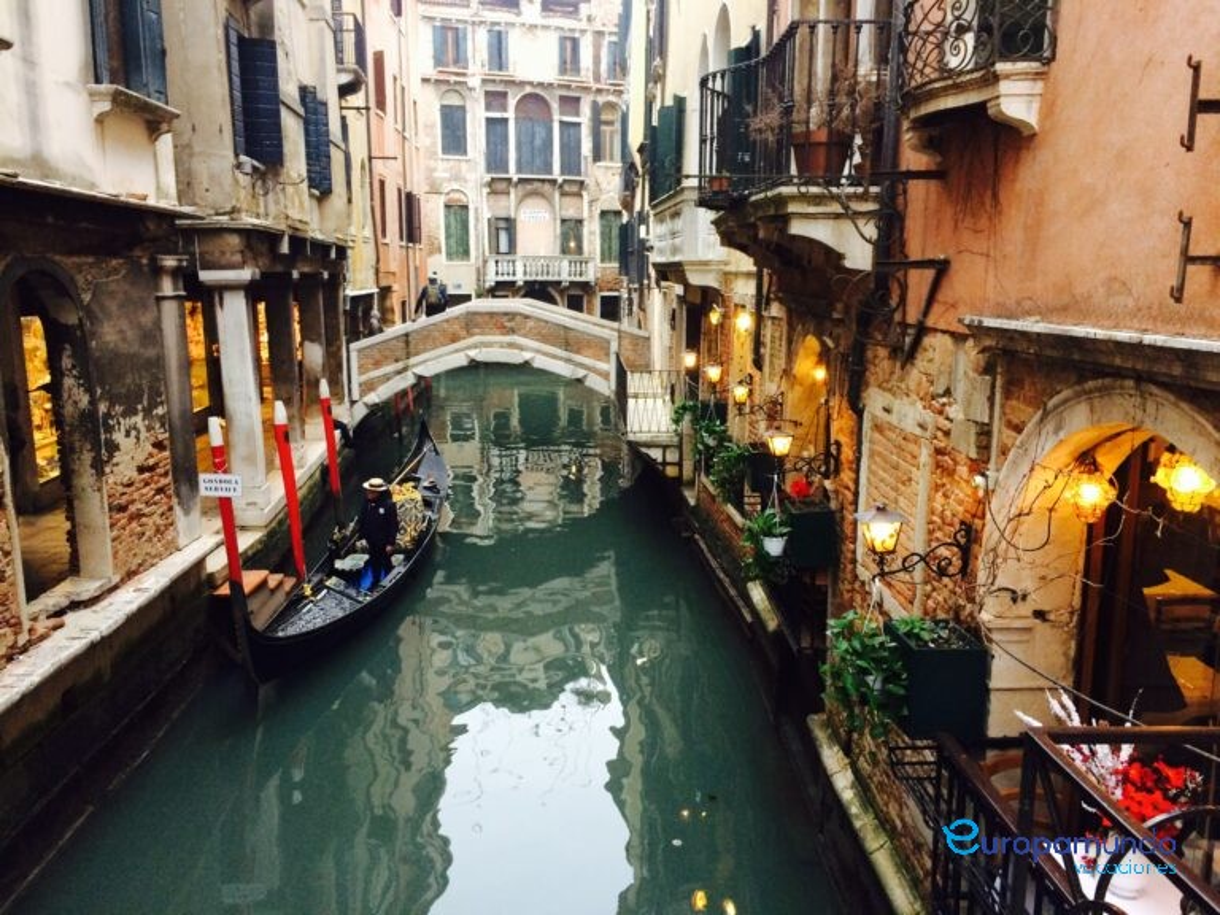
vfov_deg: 48.2
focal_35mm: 29
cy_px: 458
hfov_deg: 61.7
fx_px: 1022
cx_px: 610
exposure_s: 1/33
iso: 80
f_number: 2.2
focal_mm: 4.15
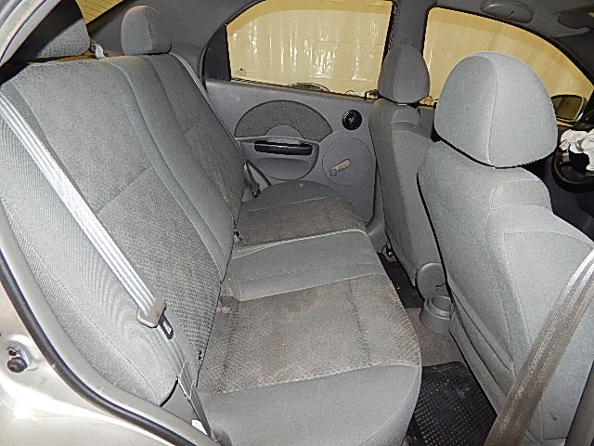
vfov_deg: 61.1
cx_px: 297
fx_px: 378
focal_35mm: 22
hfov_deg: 76.4
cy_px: 223
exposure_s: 1/30
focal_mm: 4
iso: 280
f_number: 6
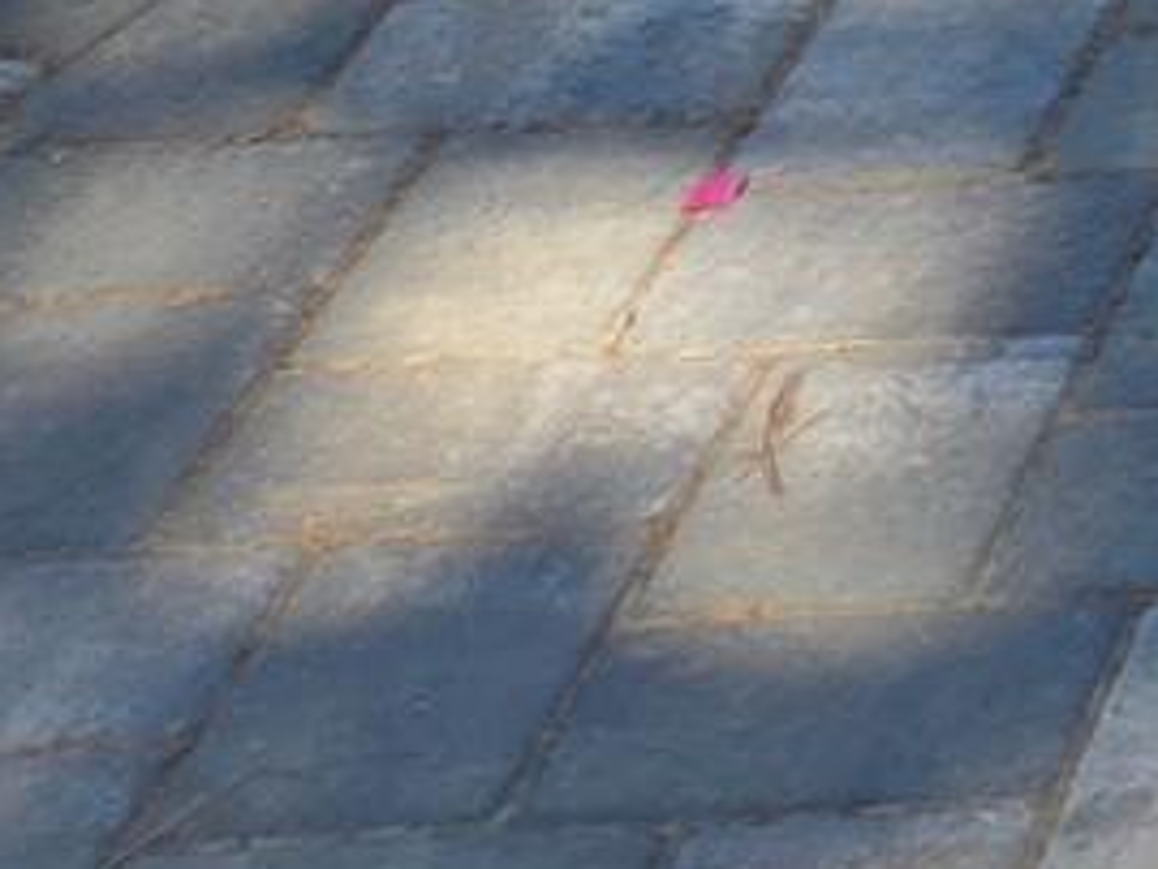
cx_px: 3745
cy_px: -2207
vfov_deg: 7.1
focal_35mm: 175
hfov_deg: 8.8
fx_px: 5857
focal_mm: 5.4
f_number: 1.8
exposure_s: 1/631
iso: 25
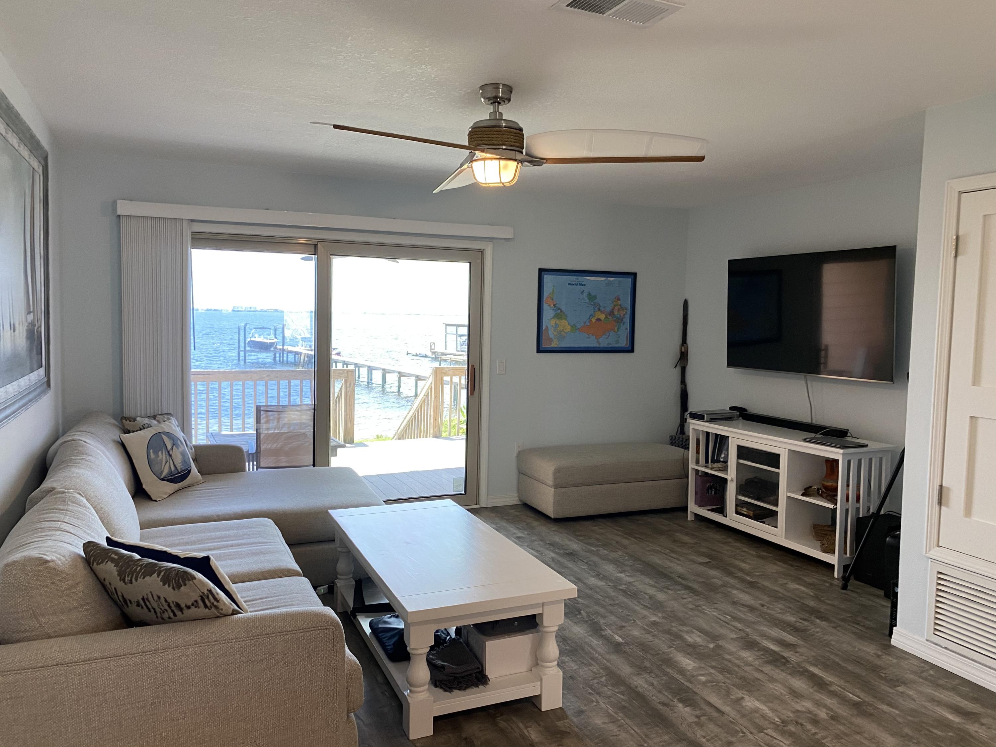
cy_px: 374
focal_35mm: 26
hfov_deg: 67.3
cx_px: 498
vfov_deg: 53.1
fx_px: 748
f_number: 1.8
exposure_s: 1/60
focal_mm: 4.25
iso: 80
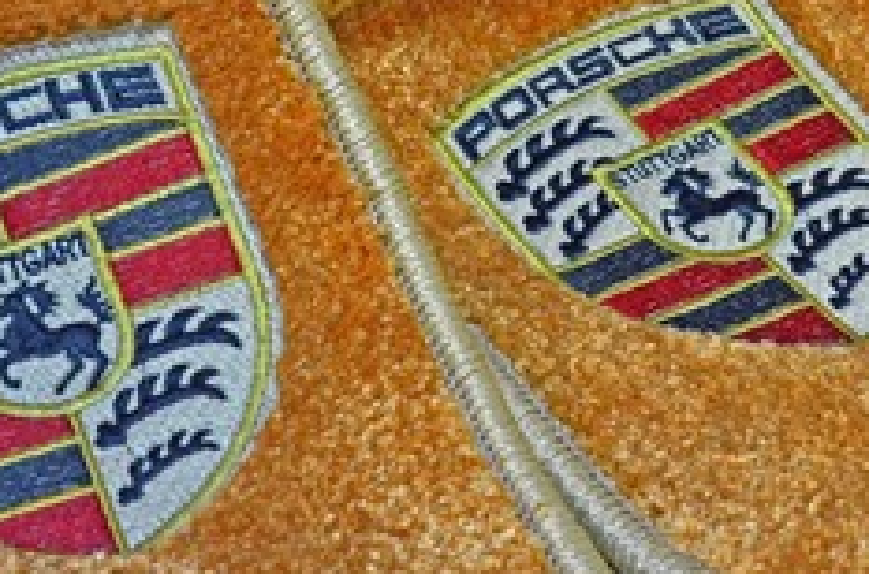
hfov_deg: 24.3
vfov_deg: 16.1
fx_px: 2020
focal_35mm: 84
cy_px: 186
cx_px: 403
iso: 800
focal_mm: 31
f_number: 8
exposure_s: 1/15
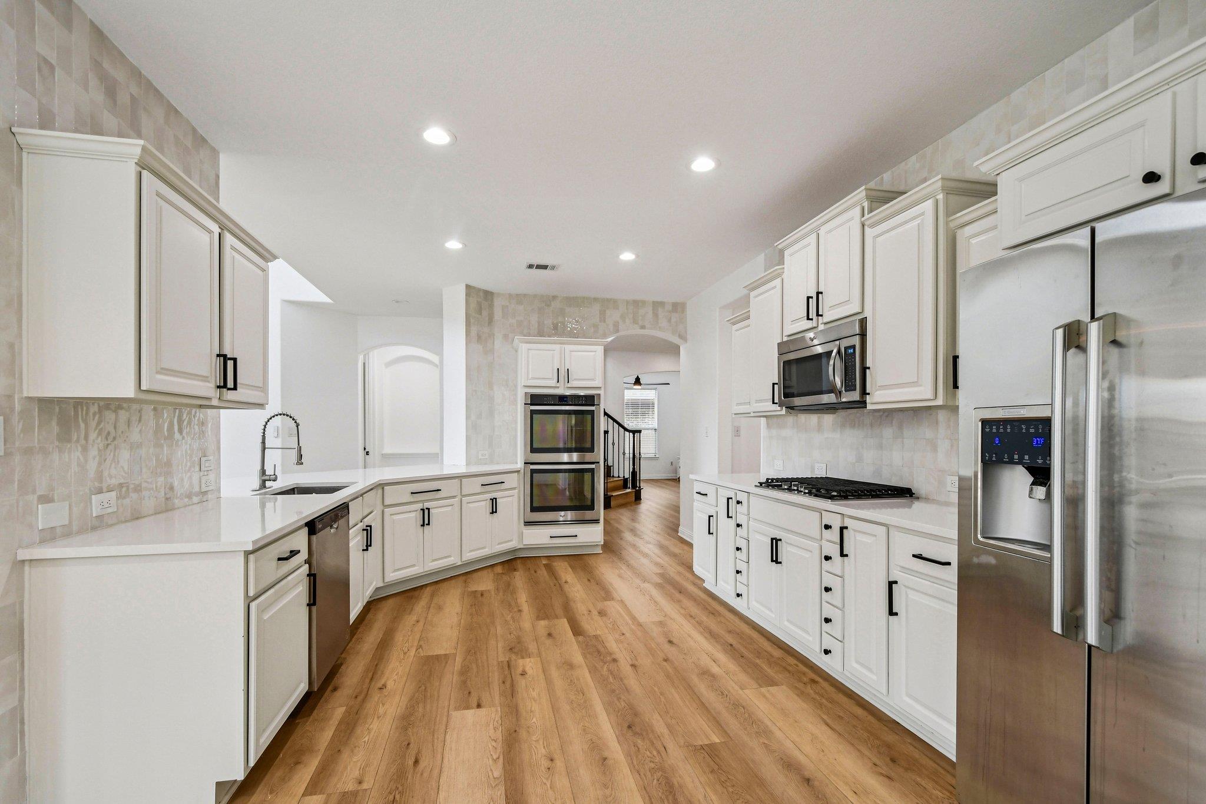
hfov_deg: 100.4
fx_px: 502
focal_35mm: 15
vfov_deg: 77.3
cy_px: 402
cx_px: 603
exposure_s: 1/40
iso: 400
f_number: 8
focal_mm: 10
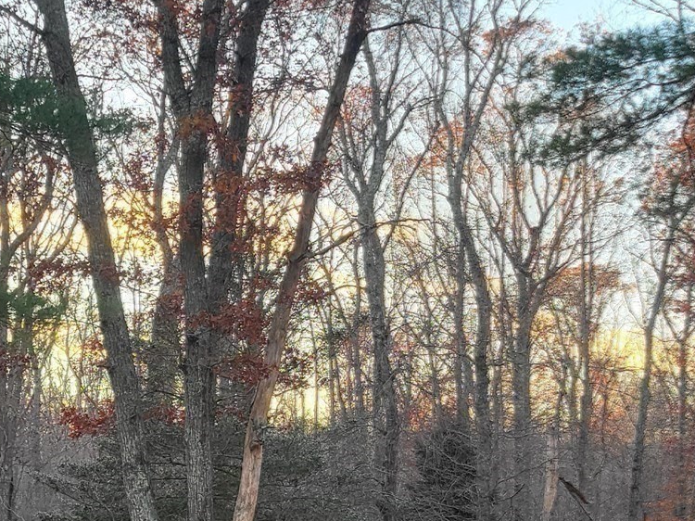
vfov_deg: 20.1
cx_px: 312
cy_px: 511
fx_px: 1425
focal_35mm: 71
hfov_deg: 27.4
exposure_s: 1/120
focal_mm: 5.4
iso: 40
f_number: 1.8
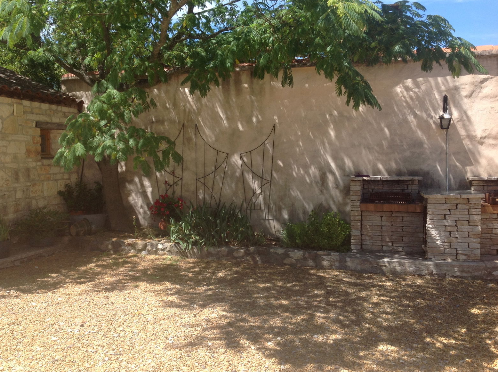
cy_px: 187
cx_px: 250
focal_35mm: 36
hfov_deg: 51.4
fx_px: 517
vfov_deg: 39.6
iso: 50
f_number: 2.4
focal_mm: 4.28
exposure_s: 1/775
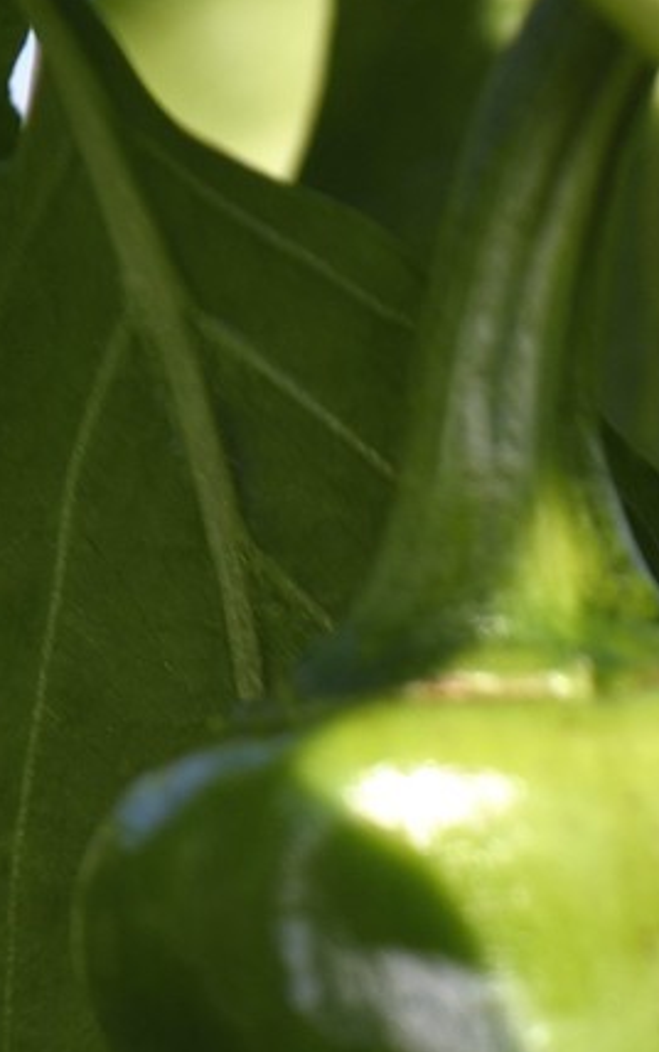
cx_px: 1542
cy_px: 2511
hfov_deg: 3.3
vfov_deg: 5.1
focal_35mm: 400
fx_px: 11479
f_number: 7.1
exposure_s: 1/320
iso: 200
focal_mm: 70
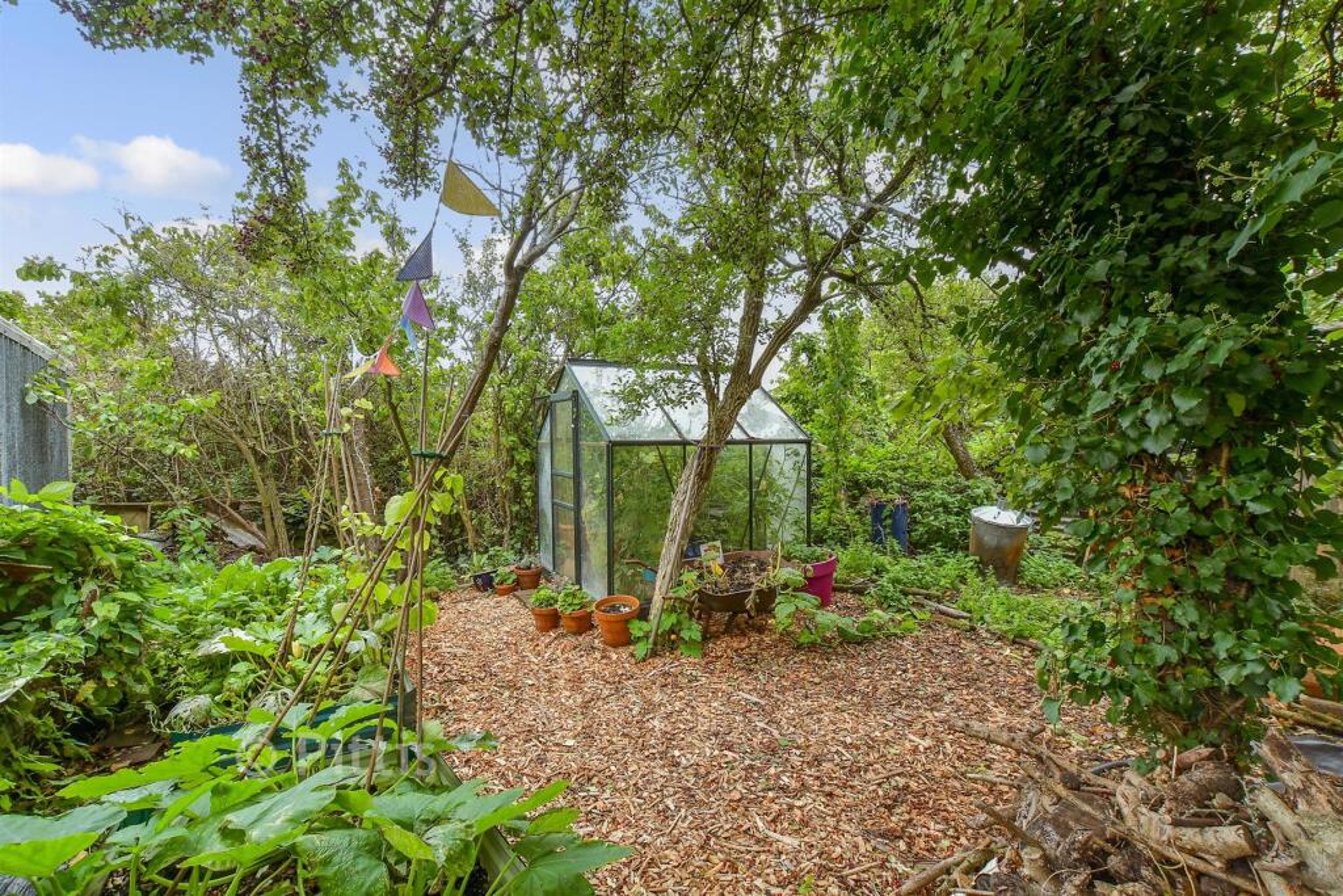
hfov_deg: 100.4
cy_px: 448
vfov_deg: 77.3
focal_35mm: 15
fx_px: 560
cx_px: 672
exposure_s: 1/30
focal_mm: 10
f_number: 8
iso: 160
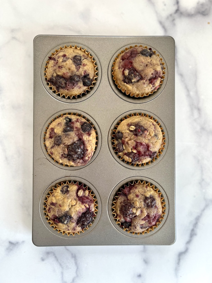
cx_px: 106
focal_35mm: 26
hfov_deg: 53.1
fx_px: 212
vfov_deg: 67.3
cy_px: 142
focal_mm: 5.7
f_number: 1.5
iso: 50
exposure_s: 1/121
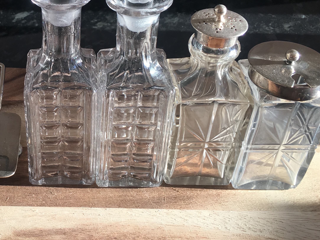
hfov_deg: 33.9
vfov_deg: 26.8
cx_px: 40
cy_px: 68
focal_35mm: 54
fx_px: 499
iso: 25
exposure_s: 1/179
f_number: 2.2
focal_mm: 4.15
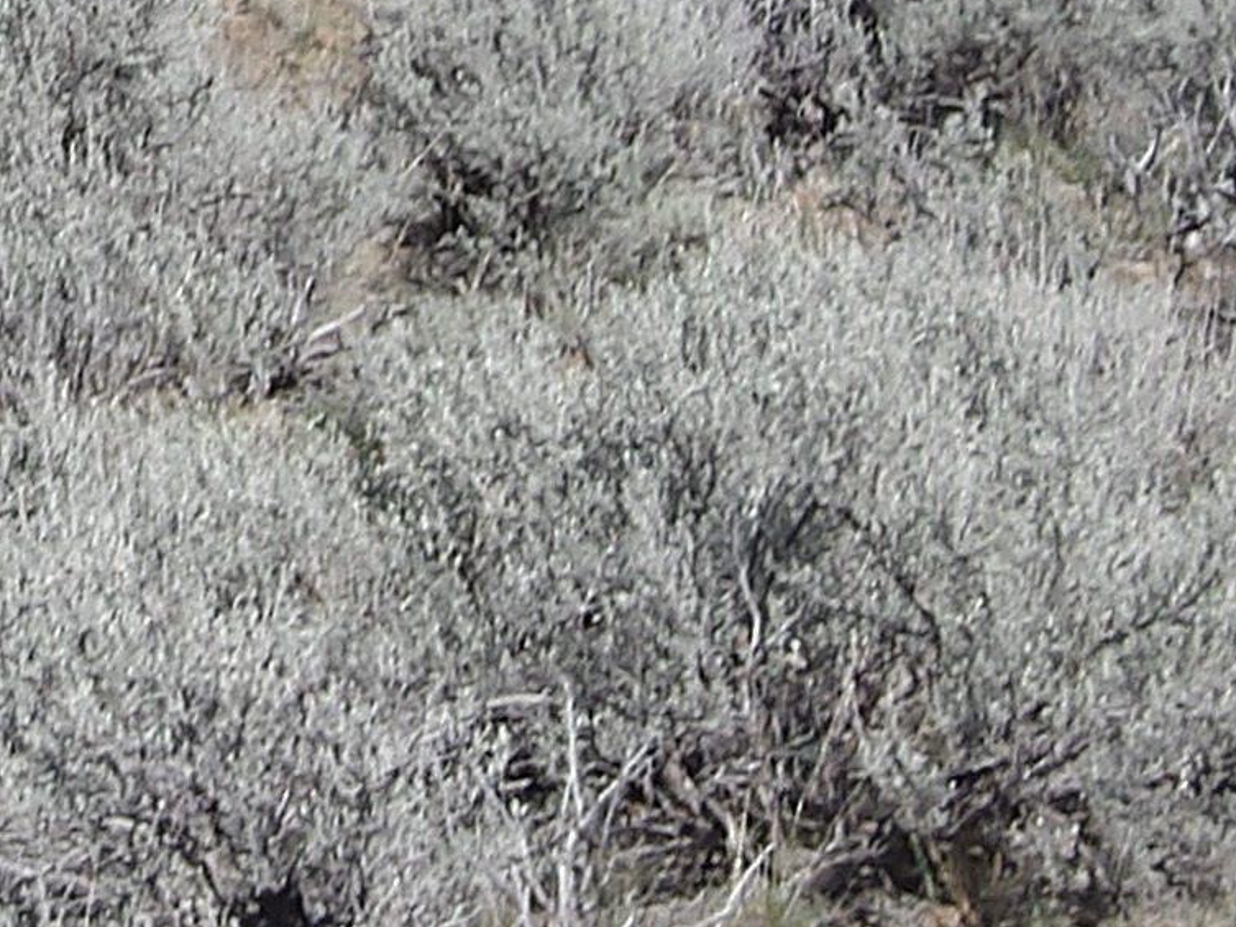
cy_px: -445
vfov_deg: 5.7
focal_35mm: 257
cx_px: -133
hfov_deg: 7.7
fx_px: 9178
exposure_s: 1/85
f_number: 13.1
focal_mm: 7.6
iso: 100
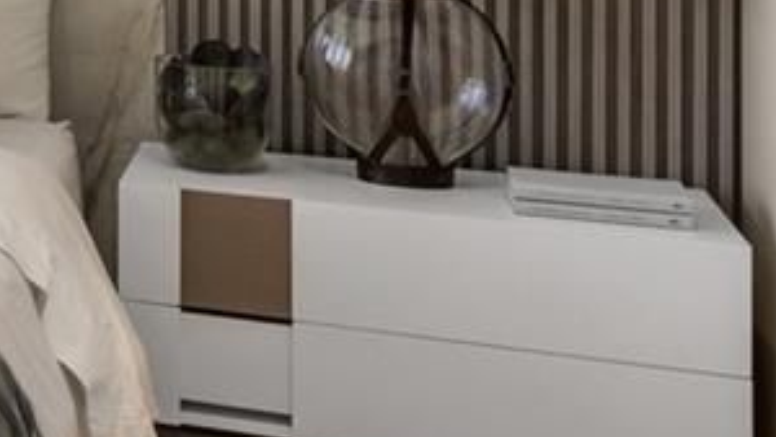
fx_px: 1955
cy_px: -182
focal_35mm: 95
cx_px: -812
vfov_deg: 12.3
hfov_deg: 16.5
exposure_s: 1/320
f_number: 7.1
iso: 320
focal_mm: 17
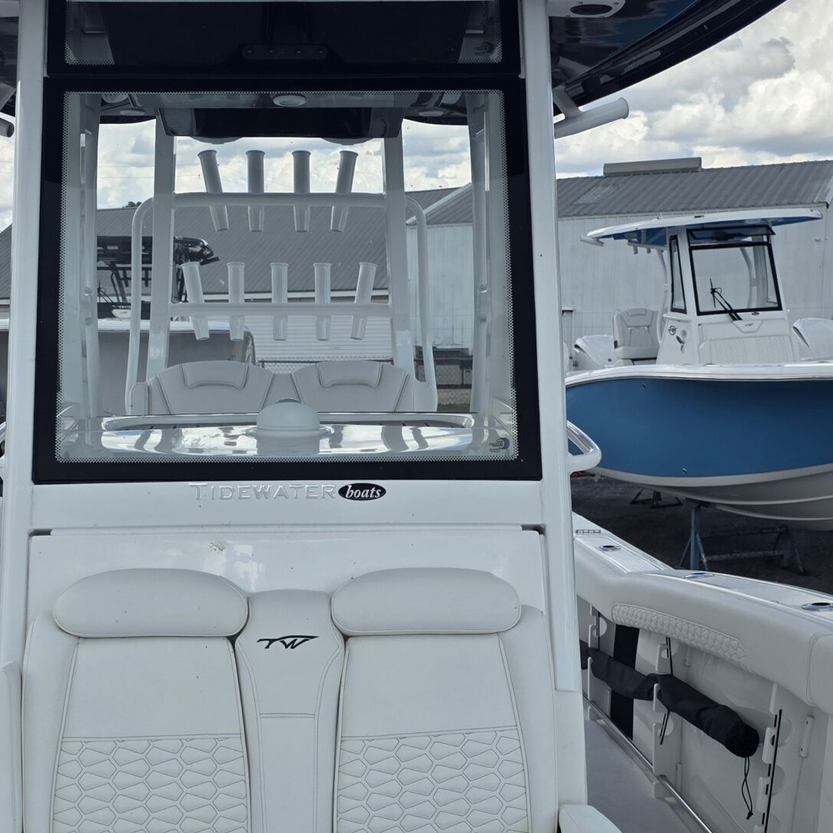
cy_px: 575
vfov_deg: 34.9
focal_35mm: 48
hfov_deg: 35.2
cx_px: 325
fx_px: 1307
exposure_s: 1/4434
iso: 80
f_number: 1.7
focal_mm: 6.3
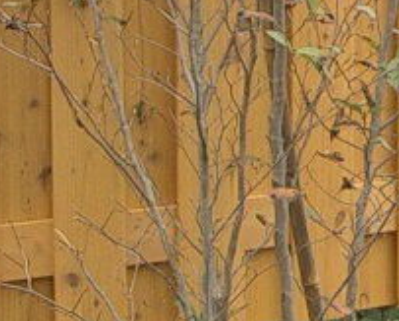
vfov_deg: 9.0
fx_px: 2034
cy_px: 24
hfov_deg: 10.8
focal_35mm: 172
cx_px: 603
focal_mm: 5.8
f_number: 2.6
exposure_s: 1/250
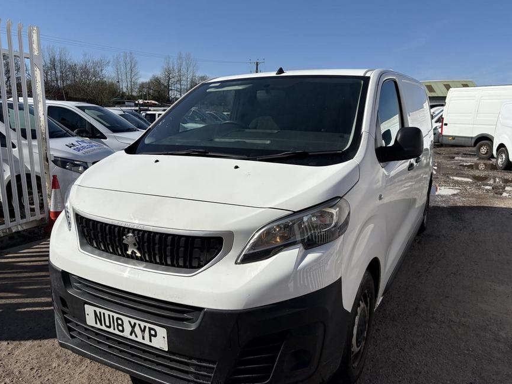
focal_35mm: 27
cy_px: 194
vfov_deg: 51.3
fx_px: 399
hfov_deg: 65.3
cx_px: 260
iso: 50
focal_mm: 5.96
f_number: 1.6
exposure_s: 1/7813
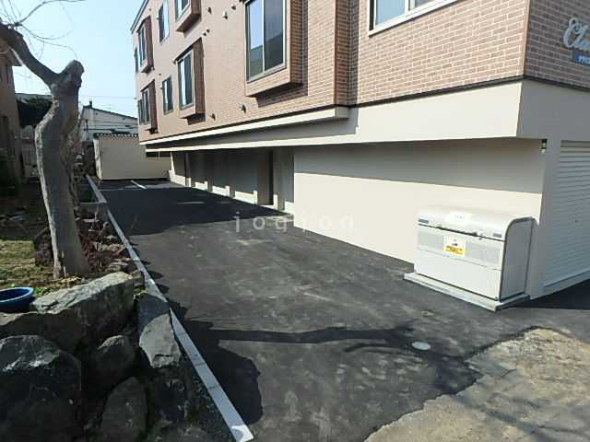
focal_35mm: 21
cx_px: 295
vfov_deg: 63.4
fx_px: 358
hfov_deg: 79.0
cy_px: 221
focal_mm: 3.7
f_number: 6
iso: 125
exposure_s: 1/400
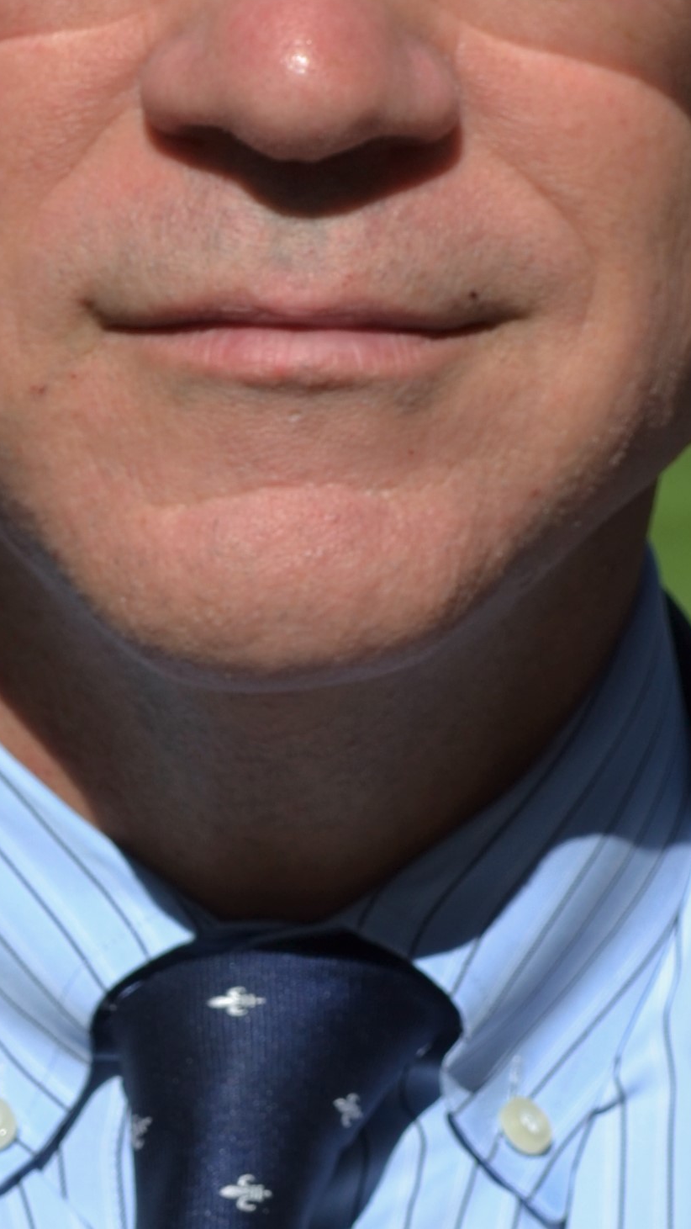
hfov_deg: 4.5
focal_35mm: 273
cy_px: 354
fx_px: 8880
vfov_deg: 7.9
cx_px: 98
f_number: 9
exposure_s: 1/320
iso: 100
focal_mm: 55
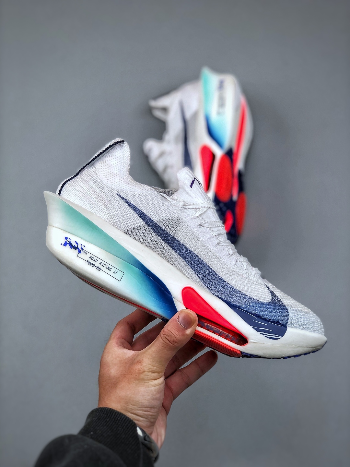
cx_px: 175
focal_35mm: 57
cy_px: 234
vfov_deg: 33.8
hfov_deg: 25.7
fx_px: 768
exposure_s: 1/100
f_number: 2.8
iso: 32
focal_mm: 6.6
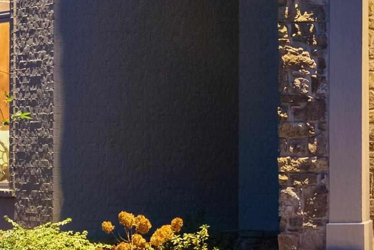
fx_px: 1331
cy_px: 73
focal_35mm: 128
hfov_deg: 15.2
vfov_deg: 10.7
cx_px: 501
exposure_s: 8
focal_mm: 35
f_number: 5.6
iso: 640
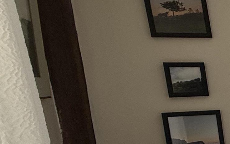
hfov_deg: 19.7
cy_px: 154
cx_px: 450
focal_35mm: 62
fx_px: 389
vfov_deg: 20.1
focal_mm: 2.22
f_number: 2.2
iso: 50
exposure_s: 1/140
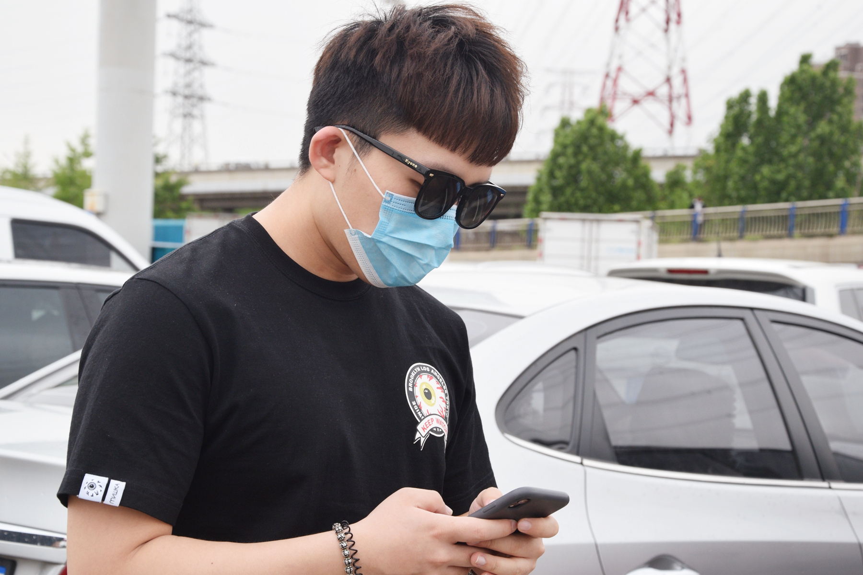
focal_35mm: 78
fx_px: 1870
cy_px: 288
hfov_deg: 26.0
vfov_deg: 17.5
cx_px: 432
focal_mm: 52
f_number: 8
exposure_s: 1/200
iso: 400
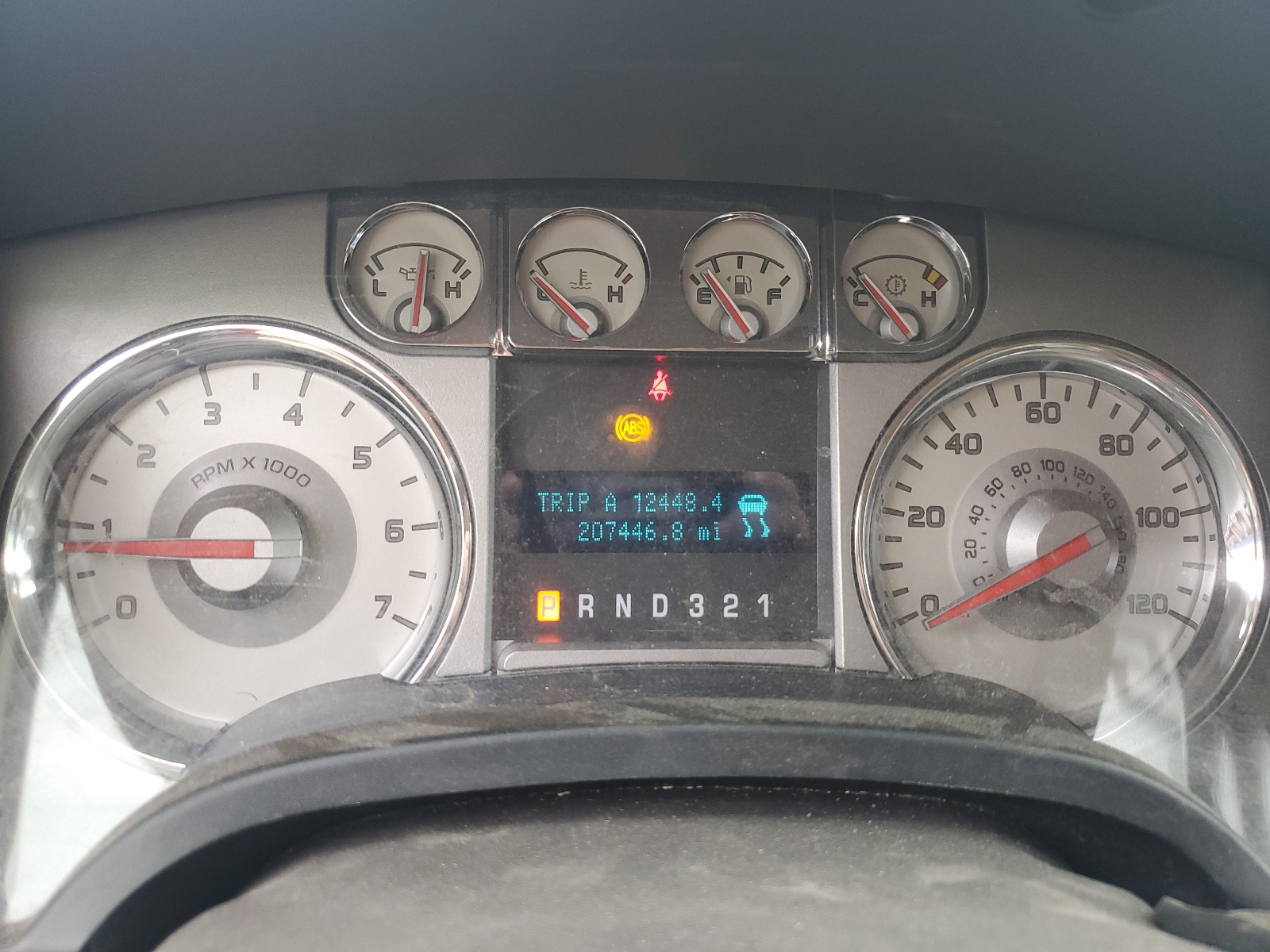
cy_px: 476
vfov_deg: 53.1
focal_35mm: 26
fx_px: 954
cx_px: 635
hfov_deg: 67.3
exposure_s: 1/60.2
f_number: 1.5
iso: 70
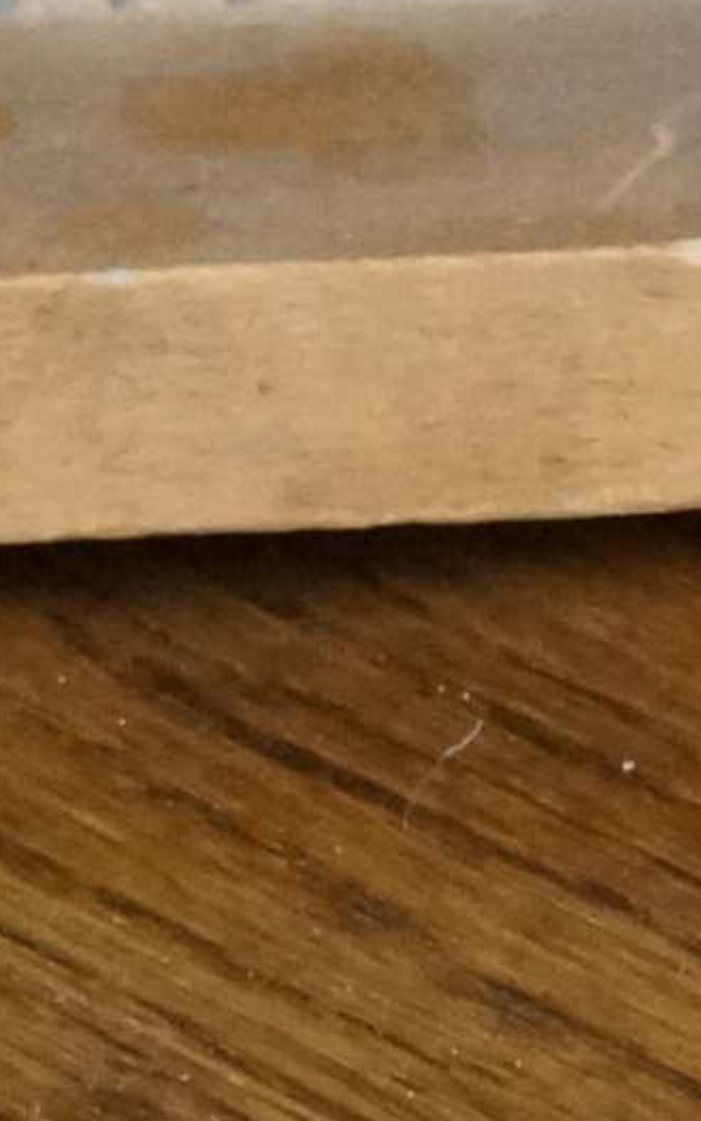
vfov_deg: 7.0
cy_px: -961
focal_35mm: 290
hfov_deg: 4.5
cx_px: 893
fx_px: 8860
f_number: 7.1
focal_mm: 28
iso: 2500
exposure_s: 1/60
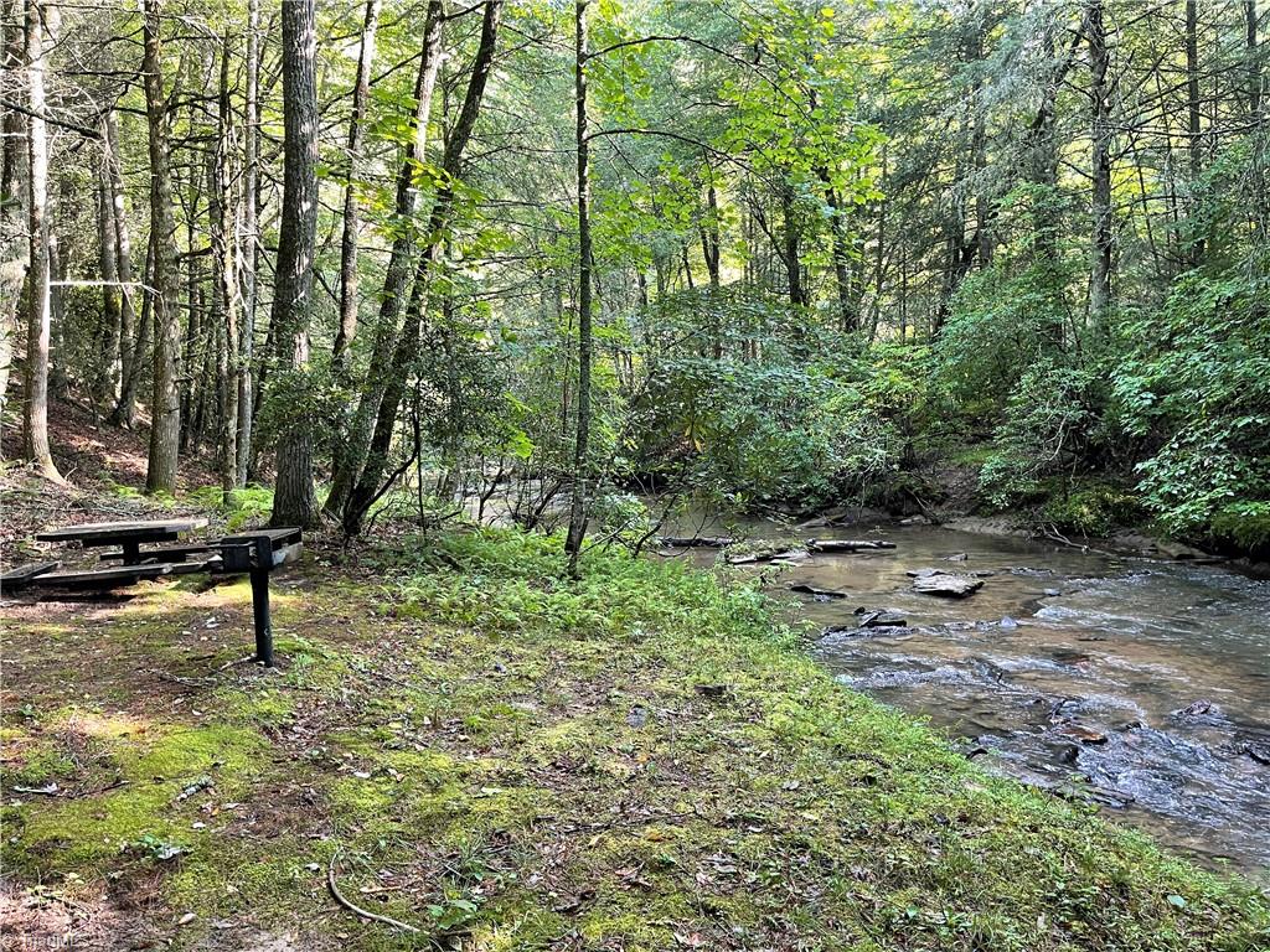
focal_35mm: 26
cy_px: 476
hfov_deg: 67.3
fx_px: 954
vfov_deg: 53.1
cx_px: 635
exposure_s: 1/82
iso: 125
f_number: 1.6
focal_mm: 5.1
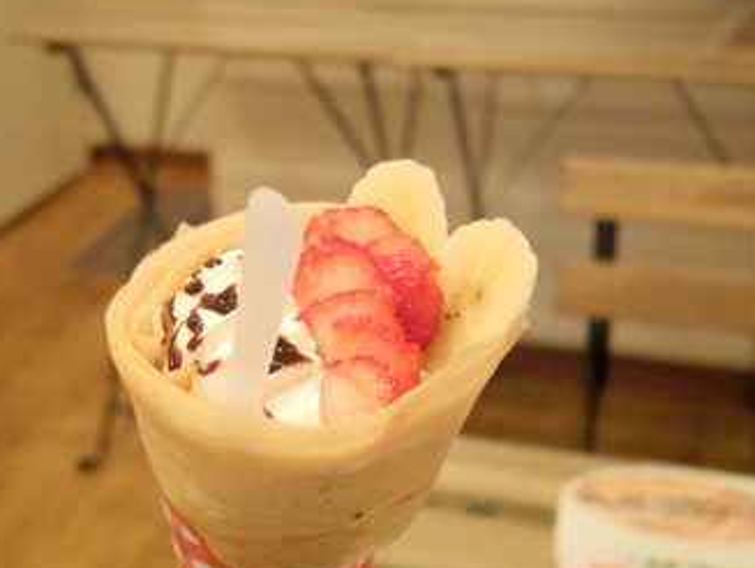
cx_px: 300
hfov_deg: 31.1
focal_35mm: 62
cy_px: 309
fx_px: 1354
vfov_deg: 23.7
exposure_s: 1/60
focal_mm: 8.5
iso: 1000
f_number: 1.9
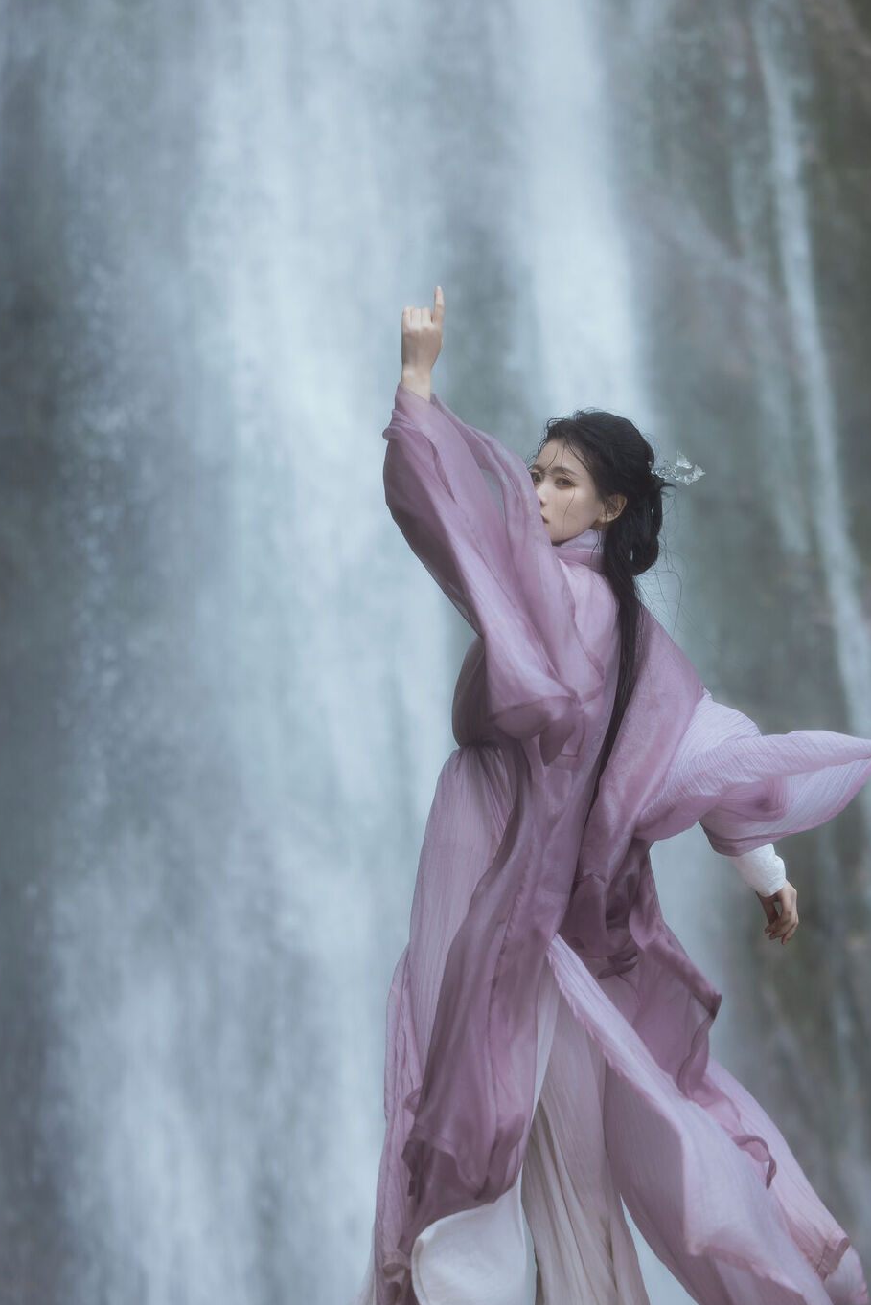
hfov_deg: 11.5
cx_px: 473
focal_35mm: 119
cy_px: 611
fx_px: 4317
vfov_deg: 17.2
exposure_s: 1/640
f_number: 2.8
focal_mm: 104
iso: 200
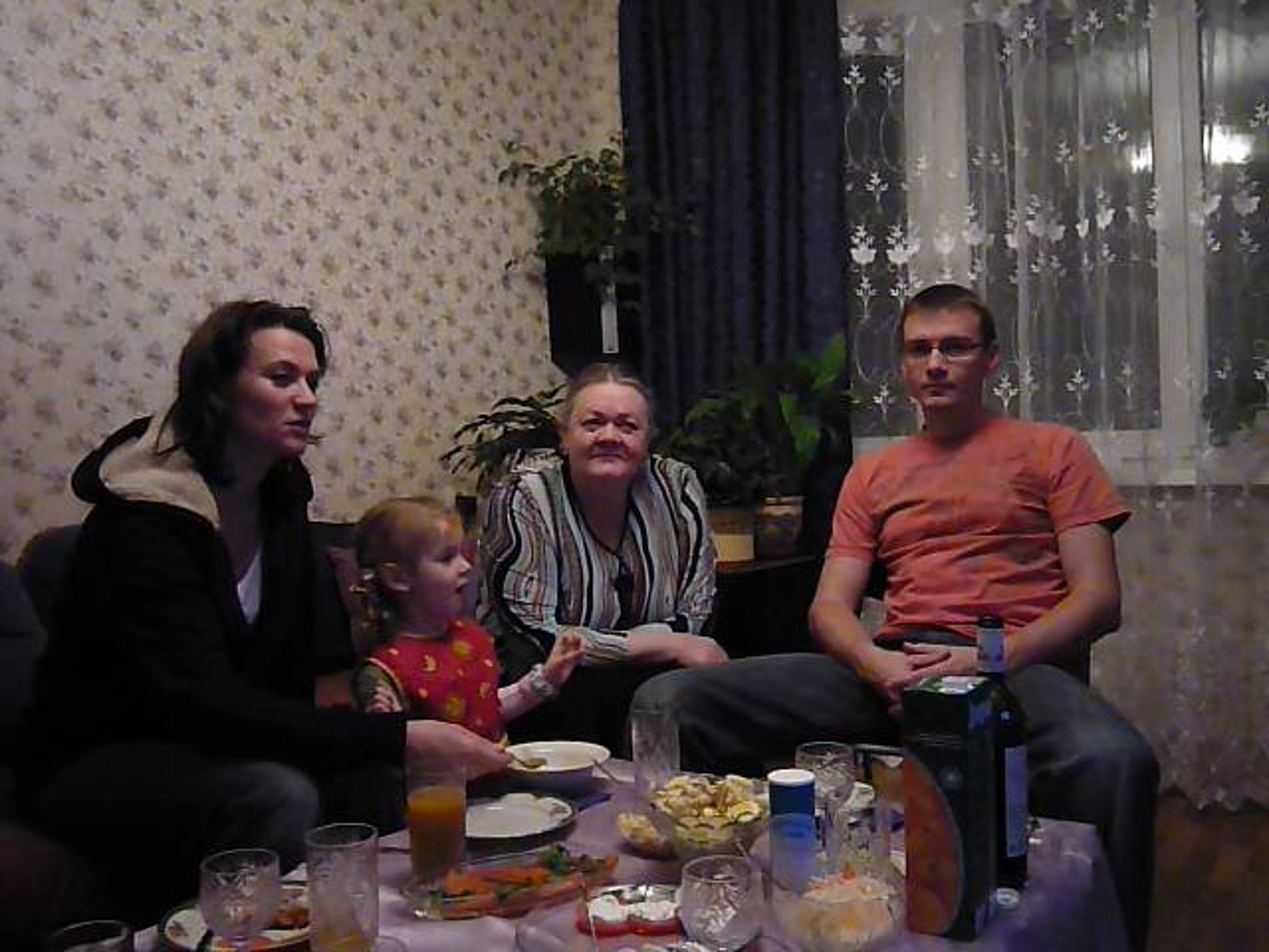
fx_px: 1173
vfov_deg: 44.2
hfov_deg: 56.8
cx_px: 634
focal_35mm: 32
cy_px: 476
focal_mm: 5.2
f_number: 3.3
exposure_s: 1/30
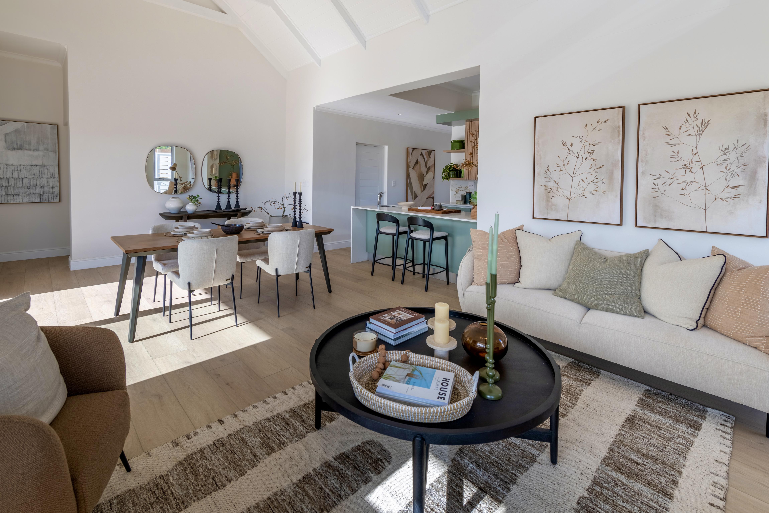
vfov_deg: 73.7
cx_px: 384
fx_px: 342
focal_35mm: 16
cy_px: 256
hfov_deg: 96.7
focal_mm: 16
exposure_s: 1/1250
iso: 125
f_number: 8
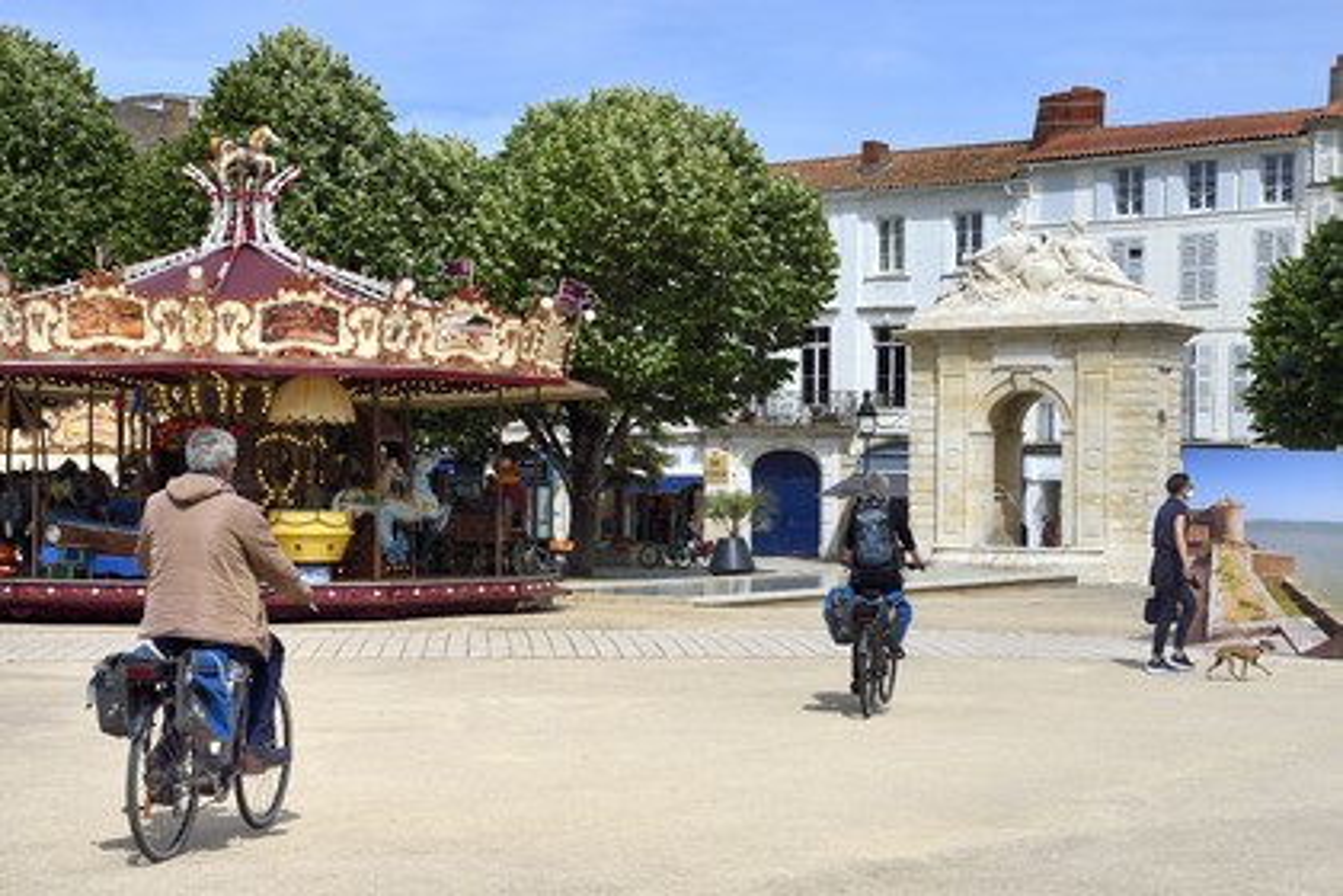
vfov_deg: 26.0
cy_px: 448
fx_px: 1940
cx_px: 672
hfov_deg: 38.2
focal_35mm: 52
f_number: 11
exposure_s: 1/500
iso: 200
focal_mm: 52
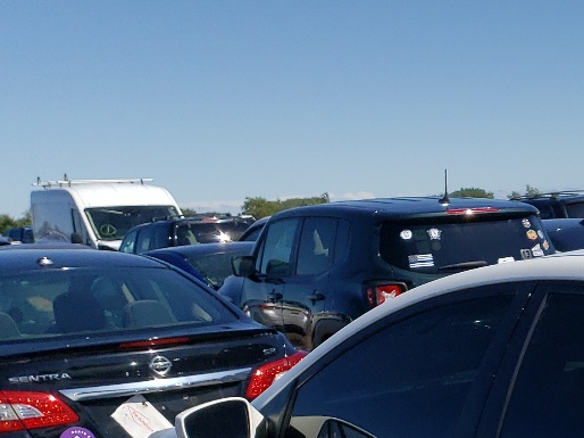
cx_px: 890
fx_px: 1366
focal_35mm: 81
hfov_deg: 20.5
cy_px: 619
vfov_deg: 16.8
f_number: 1.5
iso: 50
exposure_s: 1/5000
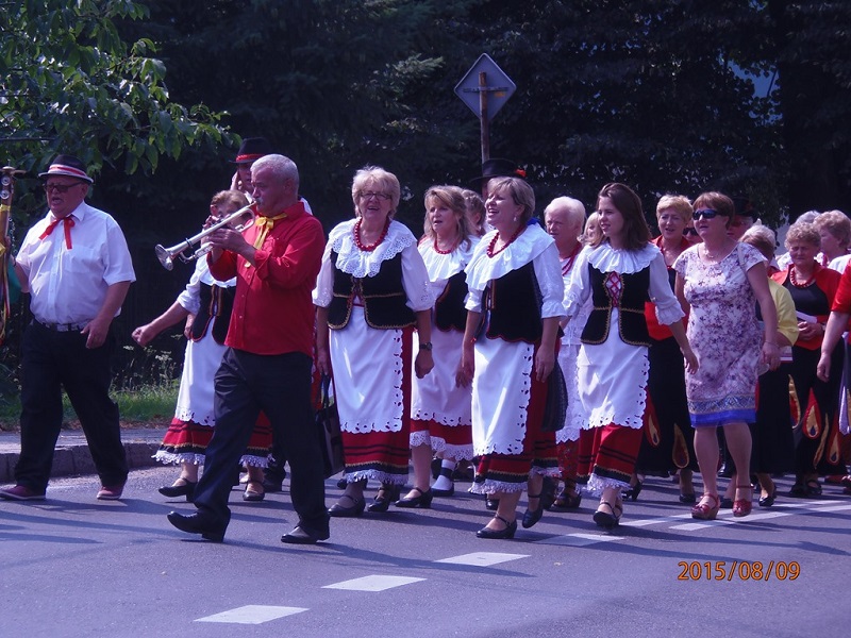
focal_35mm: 242
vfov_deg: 6.1
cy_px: 319
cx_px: 426
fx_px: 5949
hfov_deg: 8.2
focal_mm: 44.9
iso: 64
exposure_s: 1/250
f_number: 5.1
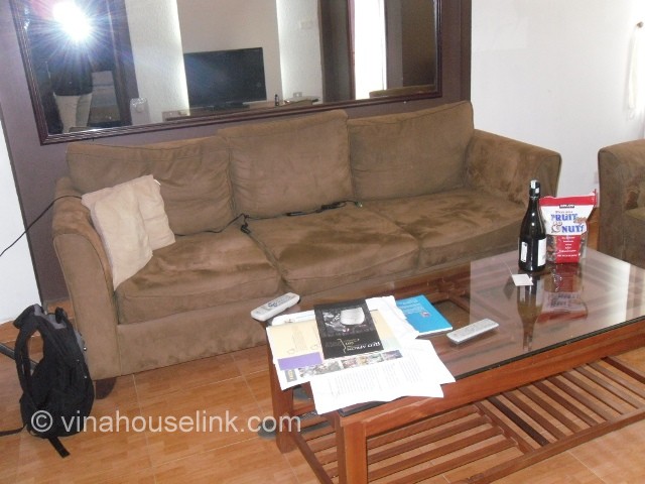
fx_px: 652
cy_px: 242
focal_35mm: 35
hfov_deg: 52.6
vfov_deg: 40.7
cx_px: 322
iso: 400
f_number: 3.5
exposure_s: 1/45
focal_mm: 6.3
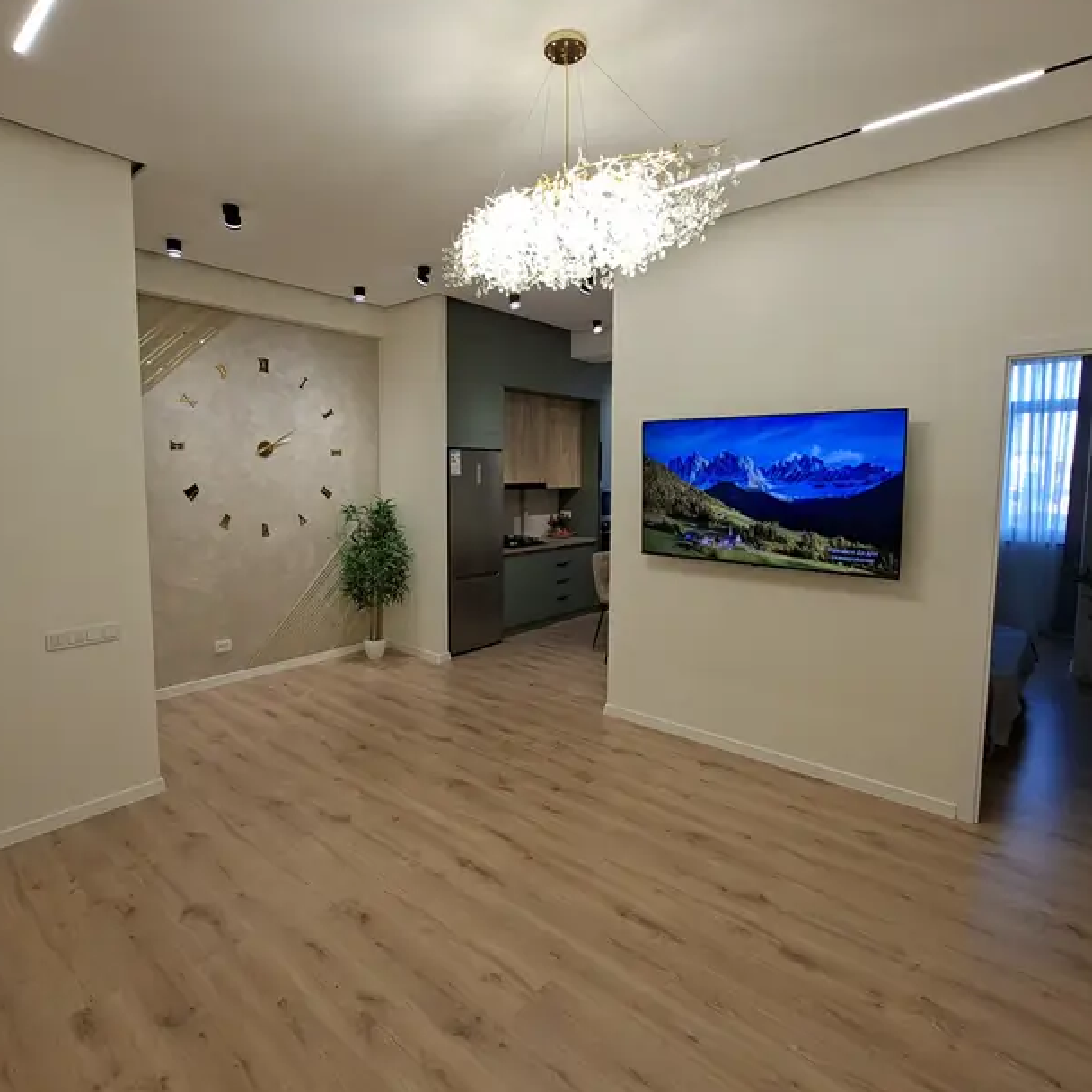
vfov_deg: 83.9
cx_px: 524
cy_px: 524
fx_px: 607
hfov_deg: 83.9
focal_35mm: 17
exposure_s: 1/60
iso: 40
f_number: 2.2
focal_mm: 1.74
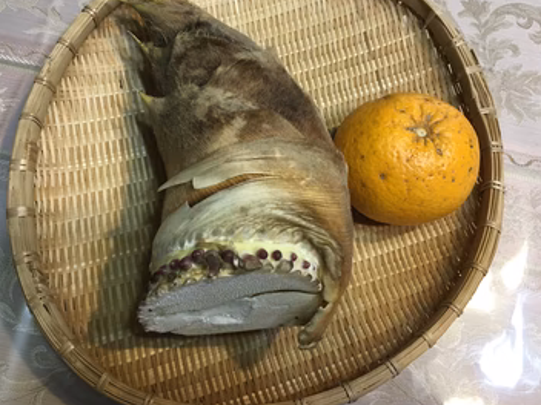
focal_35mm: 33
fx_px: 516
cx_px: 267
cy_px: 186
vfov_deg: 42.9
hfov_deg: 55.4
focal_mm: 4.15
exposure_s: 1/30
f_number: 2.2
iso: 125
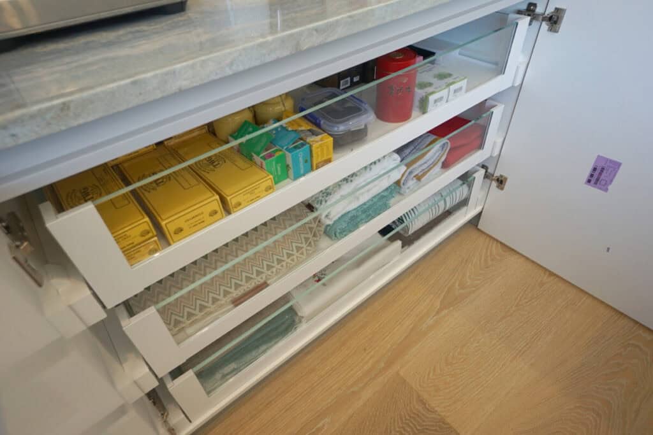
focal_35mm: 21
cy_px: 218
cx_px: 326
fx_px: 381
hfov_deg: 81.2
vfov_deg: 59.5
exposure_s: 1/160
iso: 400
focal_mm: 14
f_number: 4
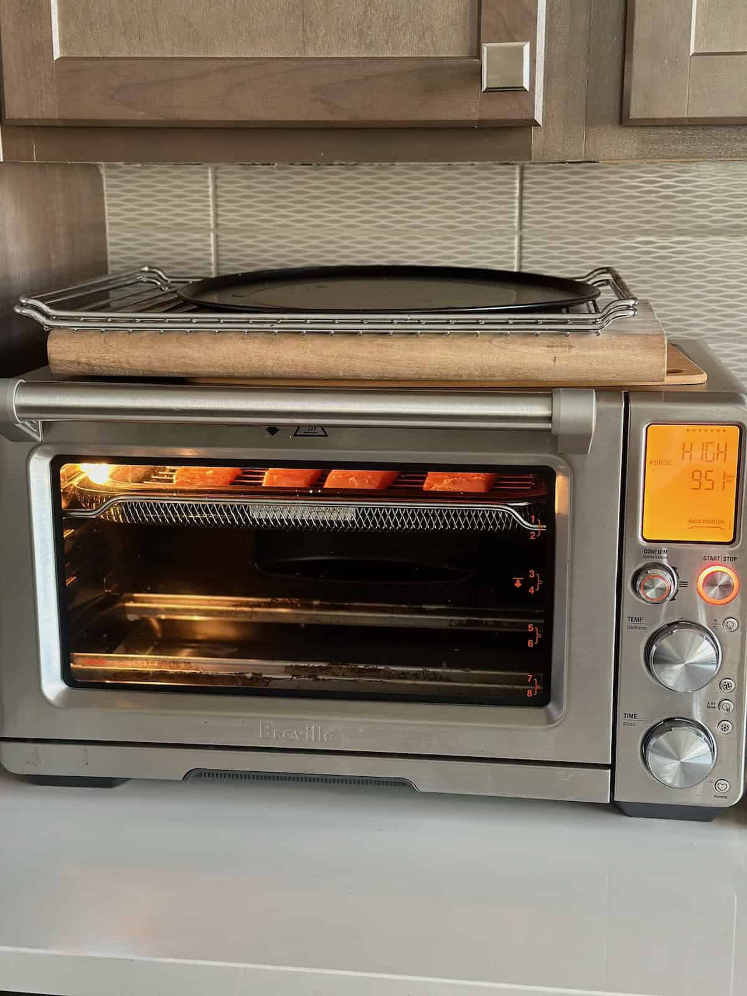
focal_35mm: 48
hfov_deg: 30.3
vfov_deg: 39.7
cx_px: 374
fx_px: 1381
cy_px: 498
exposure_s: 1/40
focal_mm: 6.9
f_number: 1.8
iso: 320
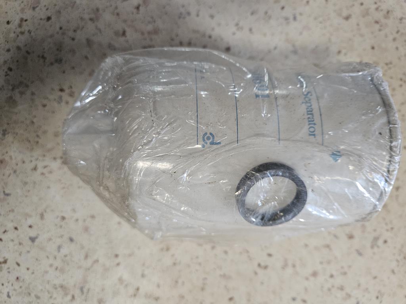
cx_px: 203
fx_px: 270
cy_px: 152
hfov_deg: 73.9
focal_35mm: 23
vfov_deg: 58.9
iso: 800
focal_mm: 5.4
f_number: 1.8
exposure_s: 1/50
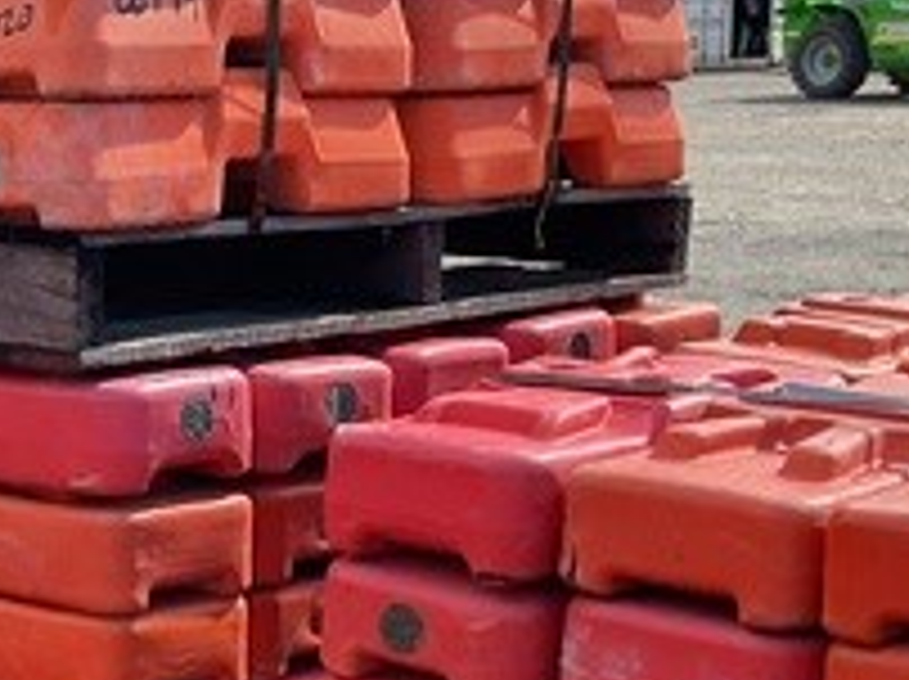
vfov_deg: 15.9
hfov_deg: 20.7
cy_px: 536
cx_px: 36
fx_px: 2413
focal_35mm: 92
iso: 16
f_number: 1.8
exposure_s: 1/545
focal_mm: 3
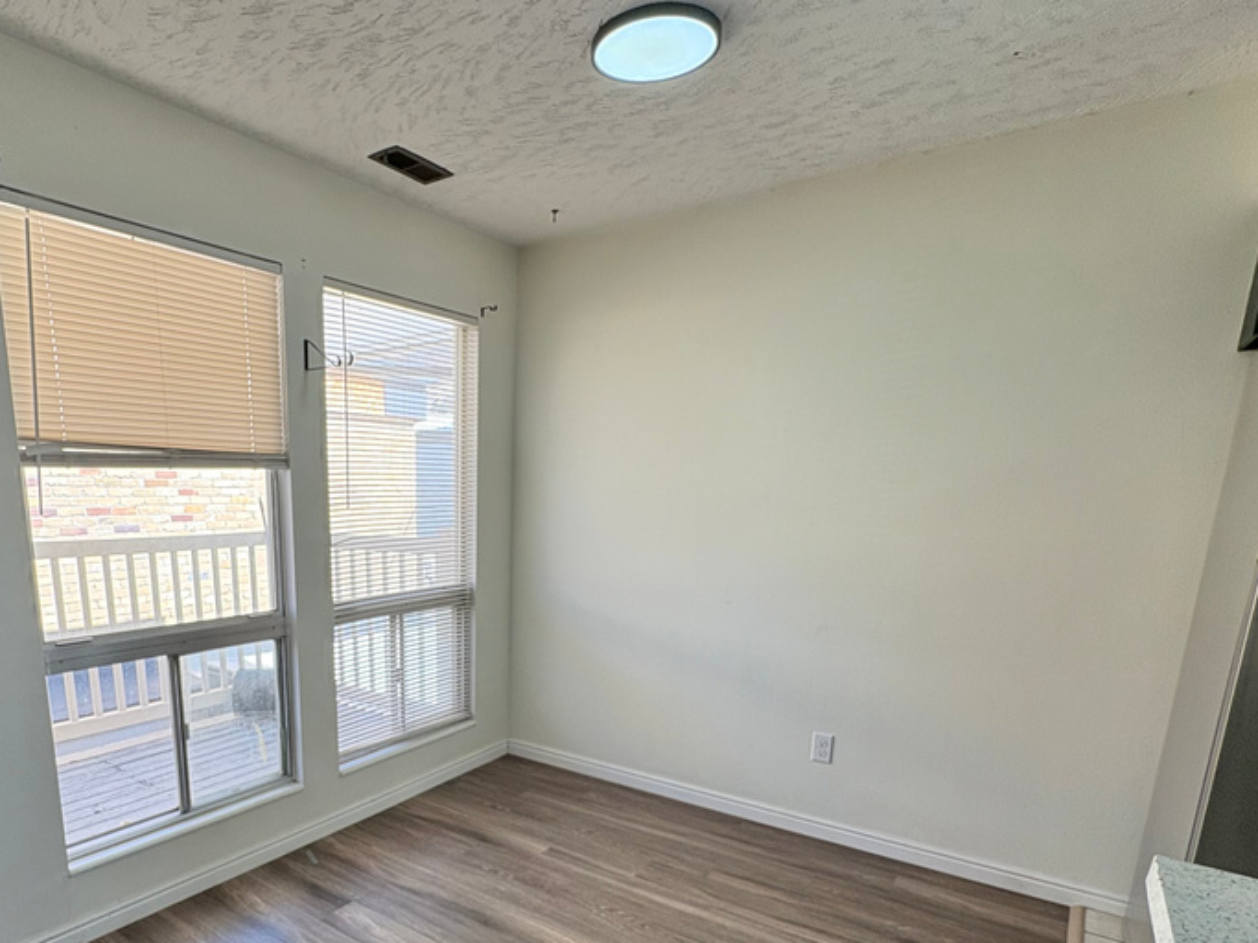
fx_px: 763
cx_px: 440
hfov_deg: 77.0
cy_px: 659
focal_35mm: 21
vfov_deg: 61.2
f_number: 2.2
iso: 64
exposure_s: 1/130
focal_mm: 2.22
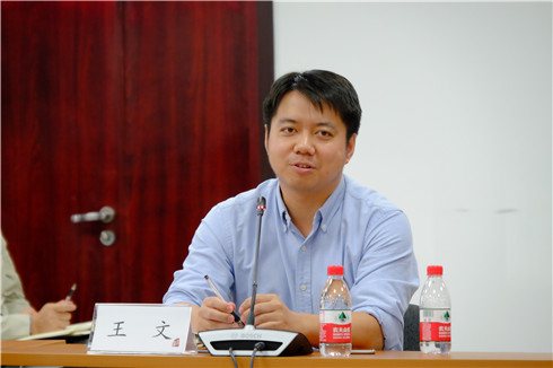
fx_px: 2671
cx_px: 276
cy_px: 184
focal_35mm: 174
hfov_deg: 11.8
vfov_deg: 7.9
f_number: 5.6
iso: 3200
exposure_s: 1/60
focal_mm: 116.1
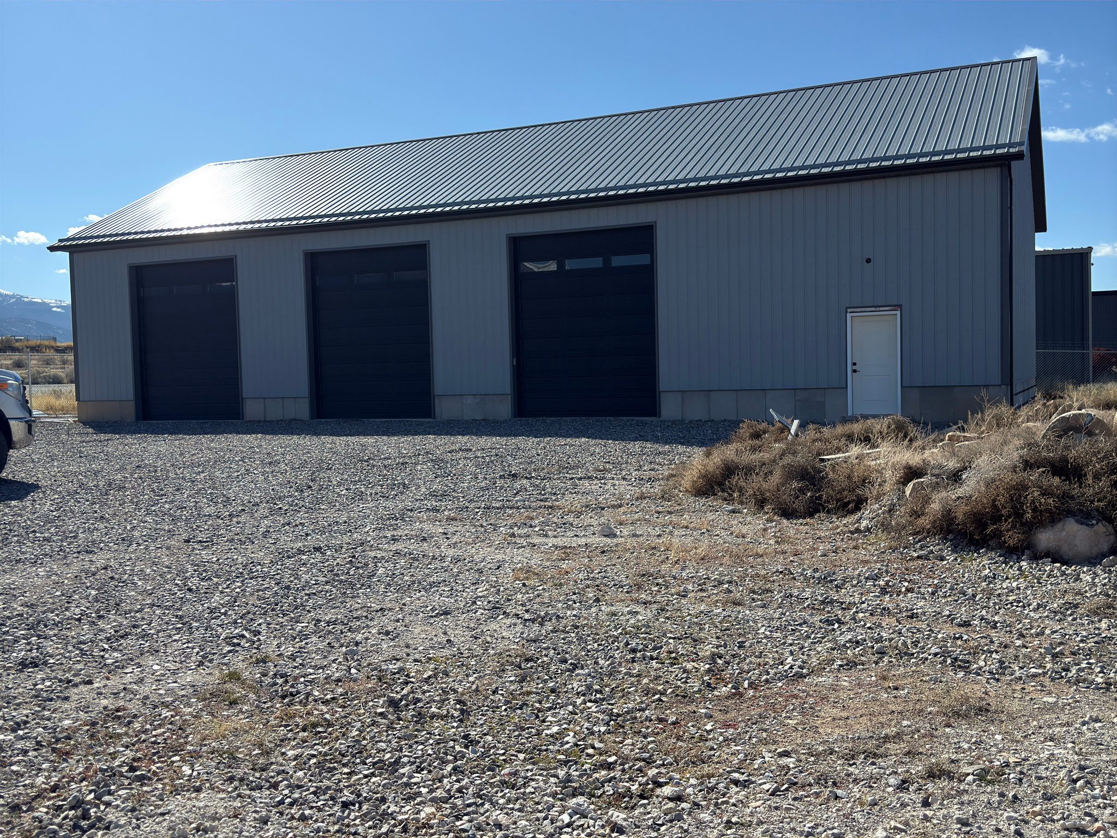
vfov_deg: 41.8
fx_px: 1097
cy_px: 419
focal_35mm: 34
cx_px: 558
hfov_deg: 54.0
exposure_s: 1/4292
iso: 64
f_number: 1.78
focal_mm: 6.76
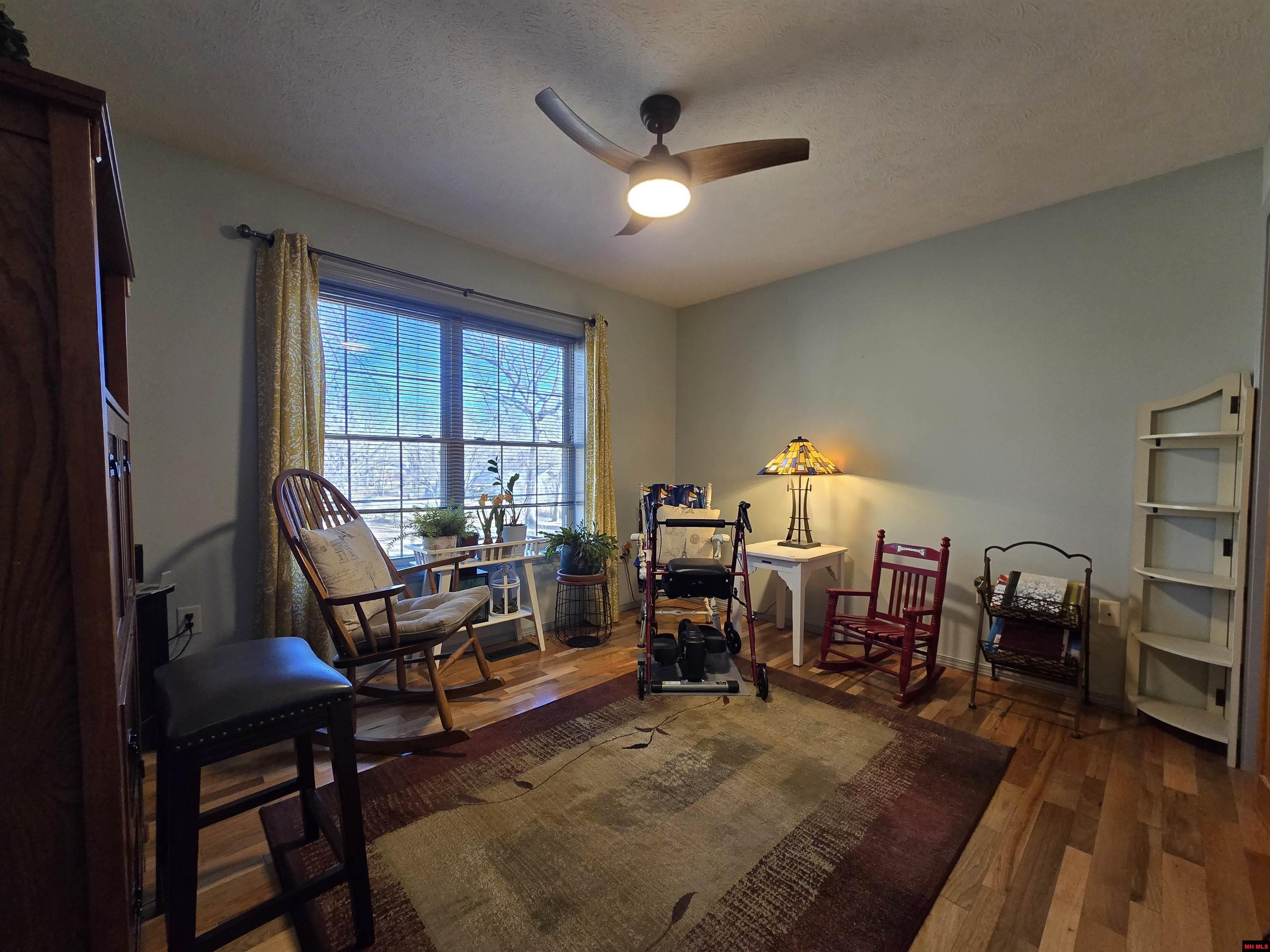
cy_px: 476
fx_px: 477
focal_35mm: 13
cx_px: 635
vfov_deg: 89.9
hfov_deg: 106.2
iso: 250
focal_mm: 2.2
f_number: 2.2
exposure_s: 1/60
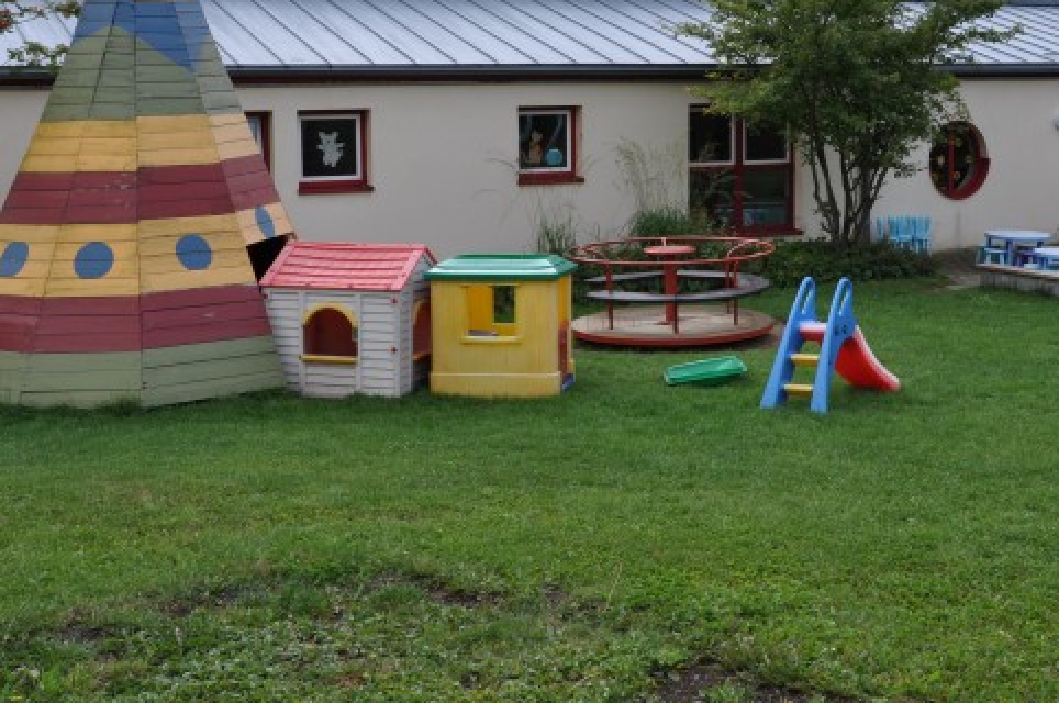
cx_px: 618
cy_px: 207
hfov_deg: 36.8
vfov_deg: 24.8
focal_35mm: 54
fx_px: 1586
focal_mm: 24
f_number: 11
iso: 200
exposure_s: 1/125
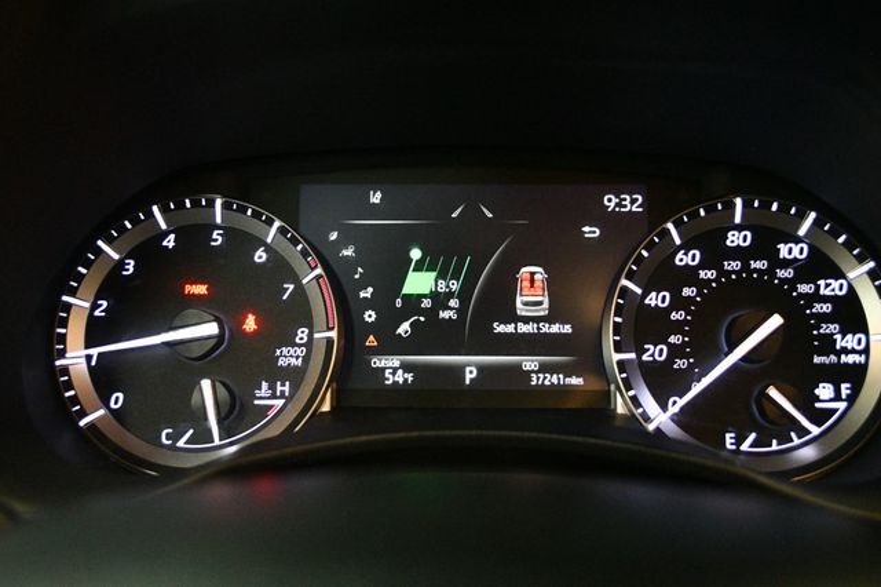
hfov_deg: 49.6
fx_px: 954
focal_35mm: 39
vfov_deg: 34.2
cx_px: 440
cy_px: 294
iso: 5000
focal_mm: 26
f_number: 4.2
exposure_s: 1/60
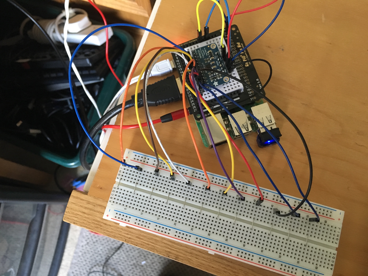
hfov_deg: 61.7
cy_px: 138
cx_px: 184
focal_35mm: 29
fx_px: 308
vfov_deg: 48.2
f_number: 2.2
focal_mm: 4.15
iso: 200
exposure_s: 1/17
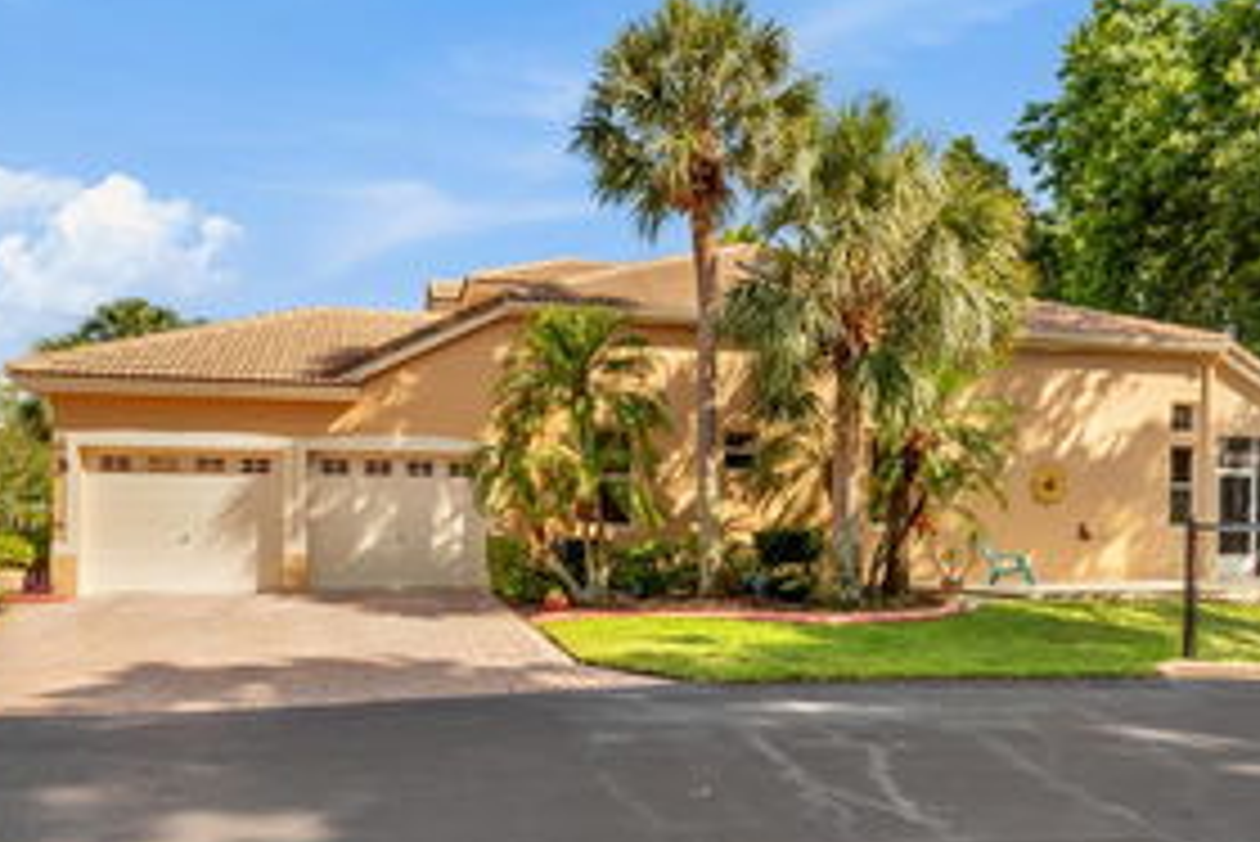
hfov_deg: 73.6
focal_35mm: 24
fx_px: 840
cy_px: 513
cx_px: 580
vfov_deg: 52.8
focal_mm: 14
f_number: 6.3
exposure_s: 1/500
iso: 250
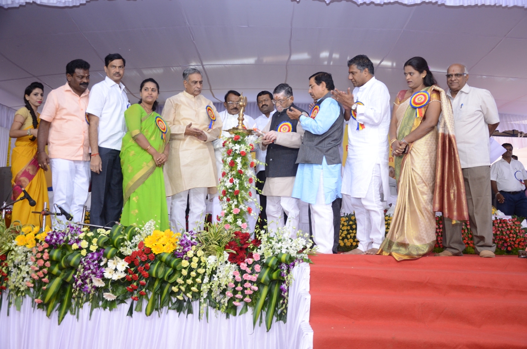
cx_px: 264
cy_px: 174
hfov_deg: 57.3
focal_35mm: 33
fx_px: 482
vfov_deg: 39.8
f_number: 4
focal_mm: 22
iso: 800
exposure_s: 1/125
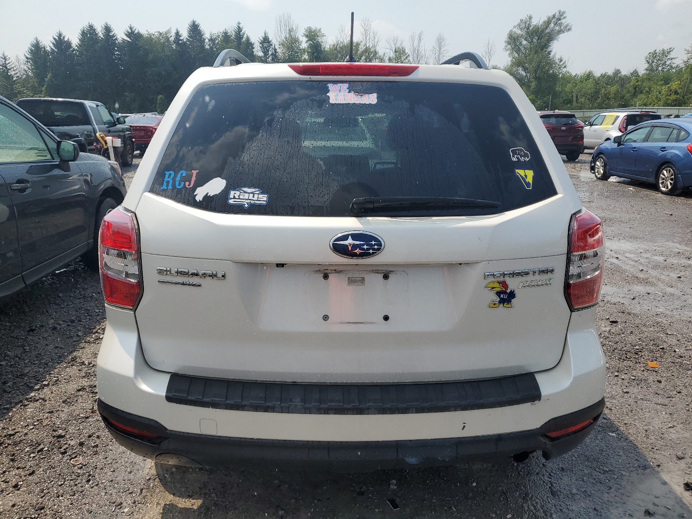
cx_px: 346
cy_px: 260
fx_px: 520
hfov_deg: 67.3
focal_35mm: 26
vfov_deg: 53.1
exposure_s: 1/5000
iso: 50
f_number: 1.5
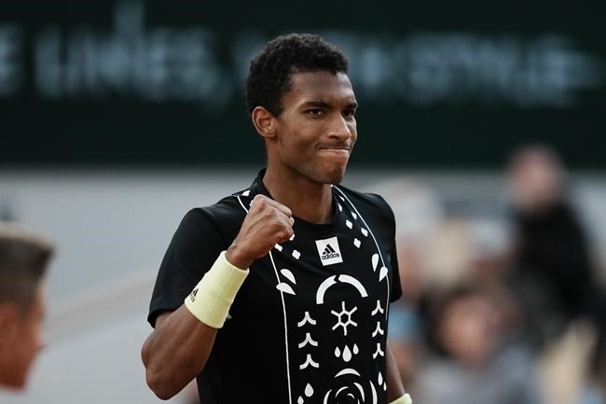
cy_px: 202
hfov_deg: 5.2
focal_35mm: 400
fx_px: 6731
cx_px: 303
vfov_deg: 3.4
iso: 1600
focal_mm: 400
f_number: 2.8
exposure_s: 1/8000
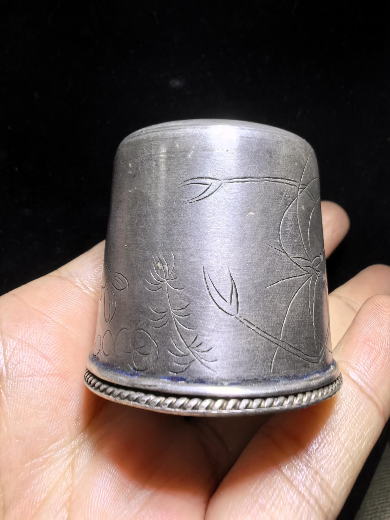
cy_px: 260
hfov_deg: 51.4
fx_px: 406
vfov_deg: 65.3
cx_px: 195
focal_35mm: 27
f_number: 2.2
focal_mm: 1.95
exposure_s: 1/442
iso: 160
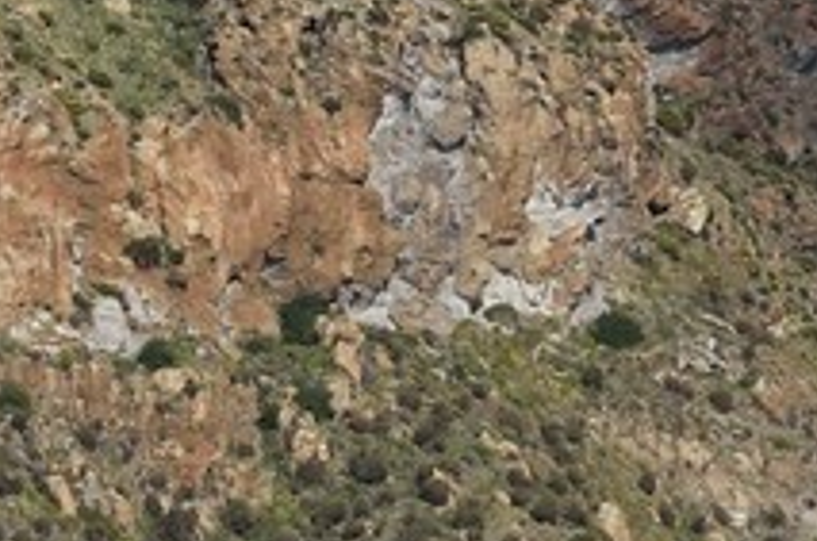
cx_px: -2163
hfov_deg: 2.6
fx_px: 17888
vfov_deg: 1.7
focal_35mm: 790
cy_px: 31
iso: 200
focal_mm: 105
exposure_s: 1/800
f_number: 8
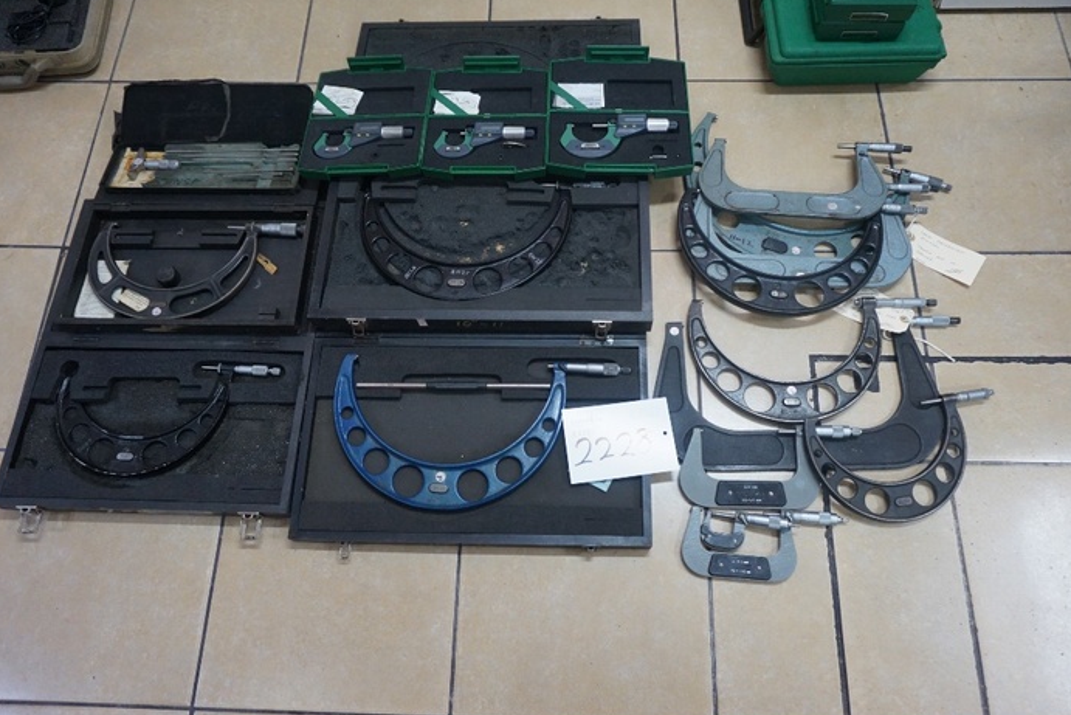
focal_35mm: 25
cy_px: 361
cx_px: 542
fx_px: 744
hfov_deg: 71.5
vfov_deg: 51.3
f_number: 3.5
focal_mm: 16
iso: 1600
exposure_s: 1/160
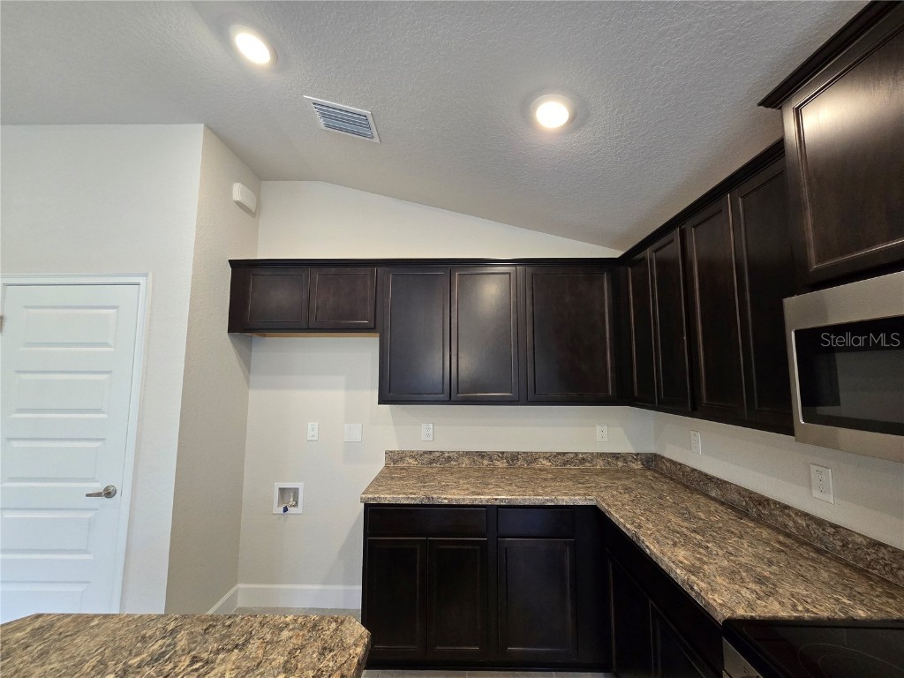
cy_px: 339
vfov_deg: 89.9
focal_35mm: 13
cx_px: 452
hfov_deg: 106.2
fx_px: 339
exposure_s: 1/60
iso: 250
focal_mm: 2.2
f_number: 2.2
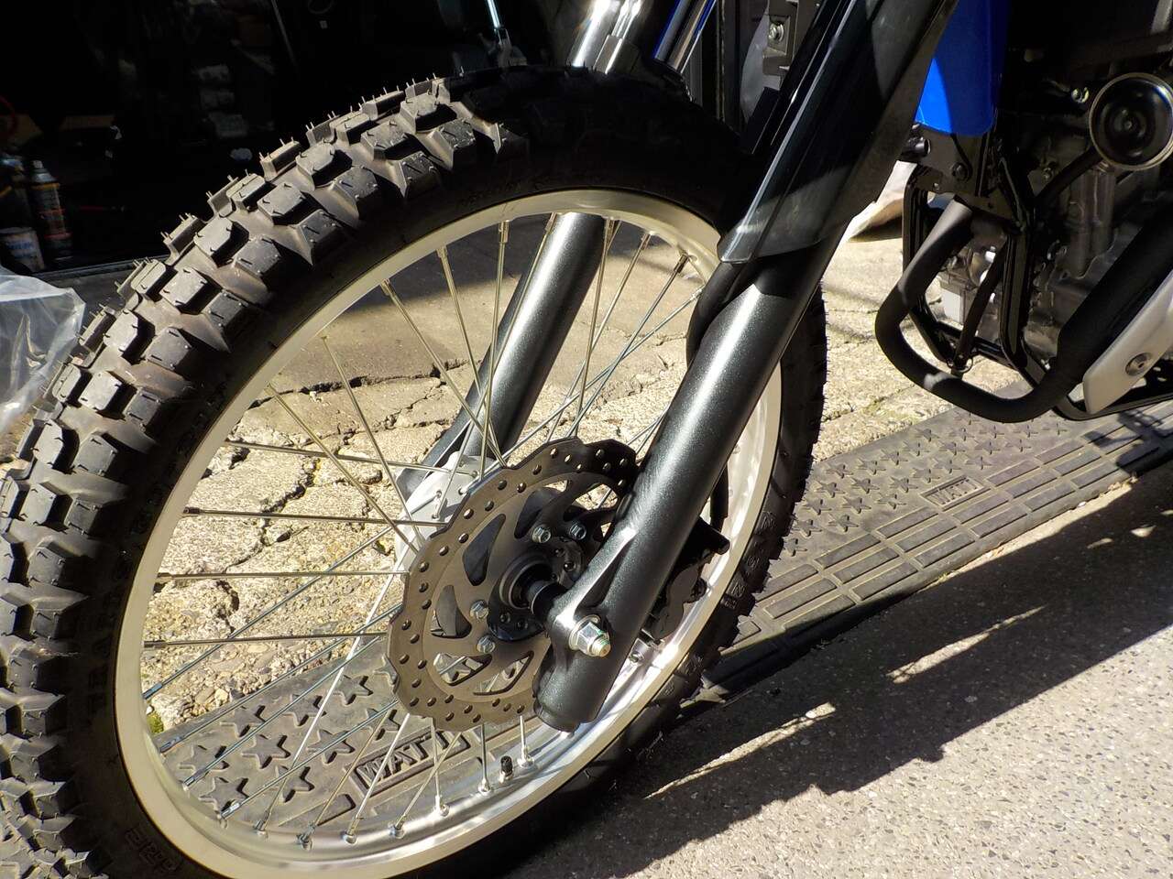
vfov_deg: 46.8
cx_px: 586
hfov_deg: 60.0
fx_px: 1017
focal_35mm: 30
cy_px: 440
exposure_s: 1/400
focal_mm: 4.1
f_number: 3.3
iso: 125
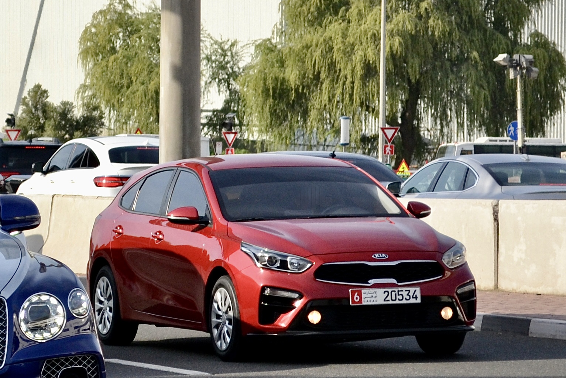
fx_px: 1298
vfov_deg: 16.6
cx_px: 283
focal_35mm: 82
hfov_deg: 24.6
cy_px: 189
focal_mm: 55
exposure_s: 1/1250
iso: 400
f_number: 5.6
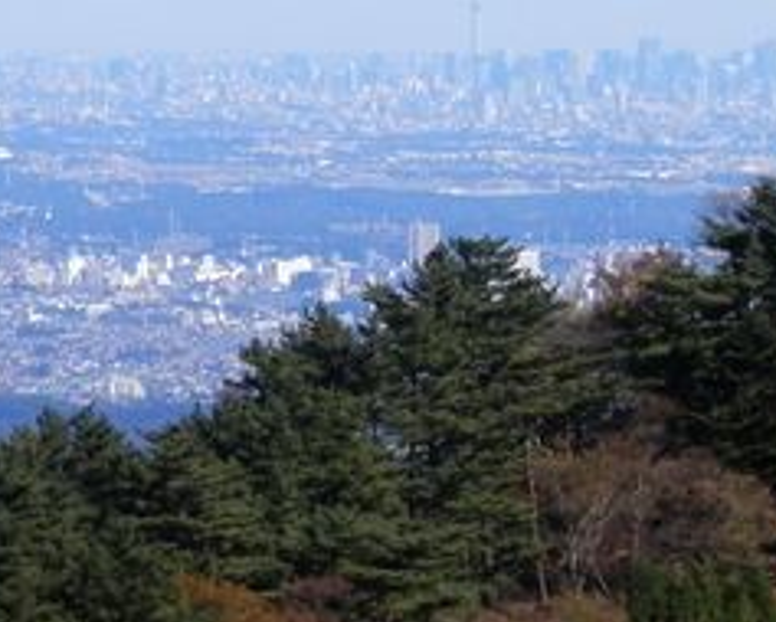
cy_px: 350
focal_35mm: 557
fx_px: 12803
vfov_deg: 2.8
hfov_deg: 3.5
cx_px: 455
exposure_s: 1/500
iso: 80
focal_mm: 30.2
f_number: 5.7
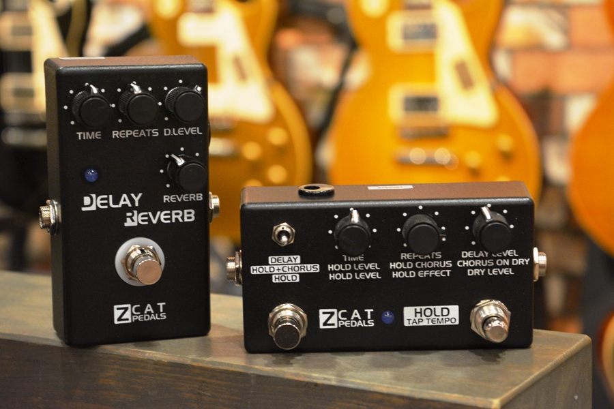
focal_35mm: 82
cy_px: 204
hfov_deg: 24.6
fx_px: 1407
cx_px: 307
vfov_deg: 16.6
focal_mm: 55
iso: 2500
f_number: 5.6
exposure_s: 1/30
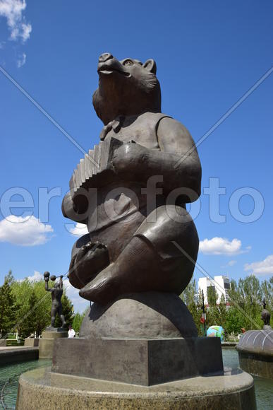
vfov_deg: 61.9
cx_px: 136
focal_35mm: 30
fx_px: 341
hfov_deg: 43.6
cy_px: 205
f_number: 10
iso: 100
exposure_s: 1/200
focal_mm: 20
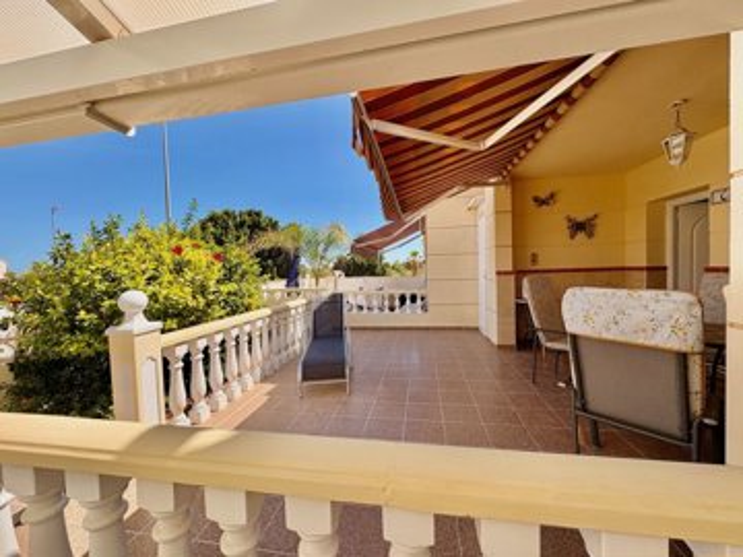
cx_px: 372
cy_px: 278
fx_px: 300
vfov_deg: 85.7
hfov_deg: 102.1
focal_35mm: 14
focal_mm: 2.22
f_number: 2.2
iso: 50
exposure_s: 1/1420
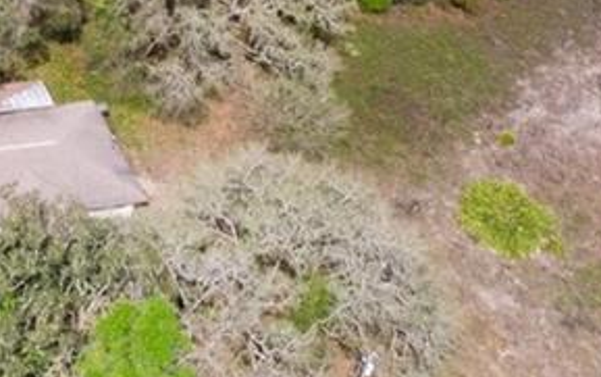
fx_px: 2032
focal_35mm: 124
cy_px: -574
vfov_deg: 9.3
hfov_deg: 14.3
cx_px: -570
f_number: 2.8
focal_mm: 8.38
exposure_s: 1/1250
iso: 100
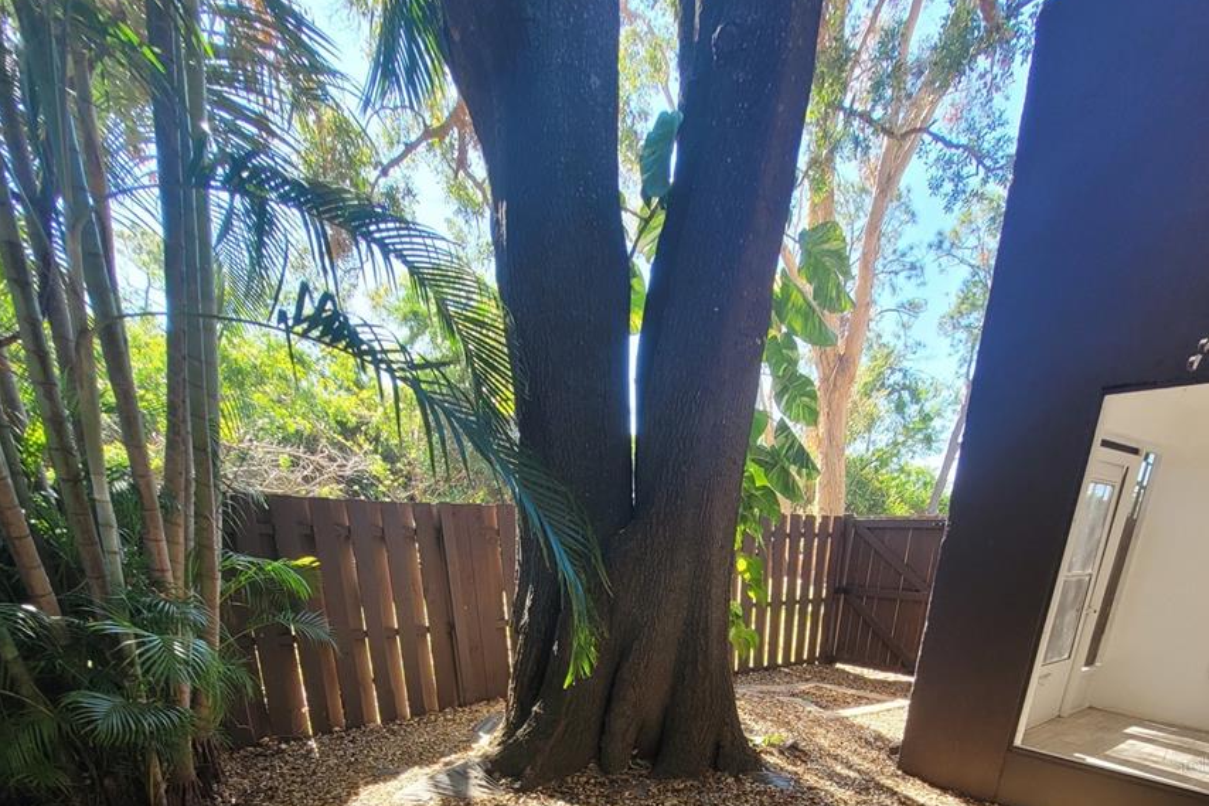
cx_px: 634
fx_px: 638
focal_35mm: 19
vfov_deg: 53.9
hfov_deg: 86.9
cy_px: 764
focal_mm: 1.74
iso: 50
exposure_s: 1/120
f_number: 2.2
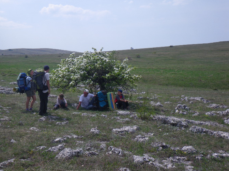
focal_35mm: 50
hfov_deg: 38.1
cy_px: 76
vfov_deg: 29.1
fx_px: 331
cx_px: 94
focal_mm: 7.5
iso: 50
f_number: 5
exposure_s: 1/400
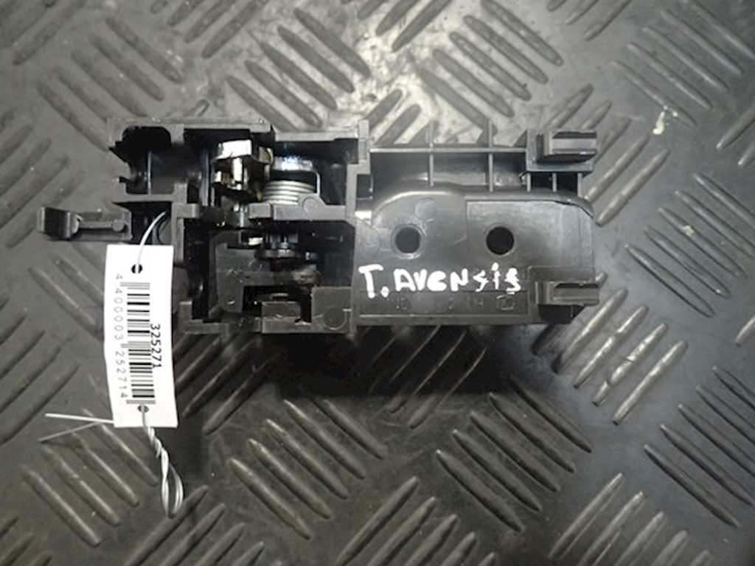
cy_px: 283
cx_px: 378
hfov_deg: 69.4
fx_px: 545
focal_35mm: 25
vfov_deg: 54.9
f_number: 2
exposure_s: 1/25
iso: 800
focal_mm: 4.5
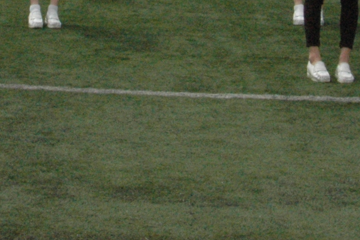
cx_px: 101
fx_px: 1519
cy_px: -205
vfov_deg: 8.6
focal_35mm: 152
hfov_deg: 13.5
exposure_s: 1/500
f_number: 20
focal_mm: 24
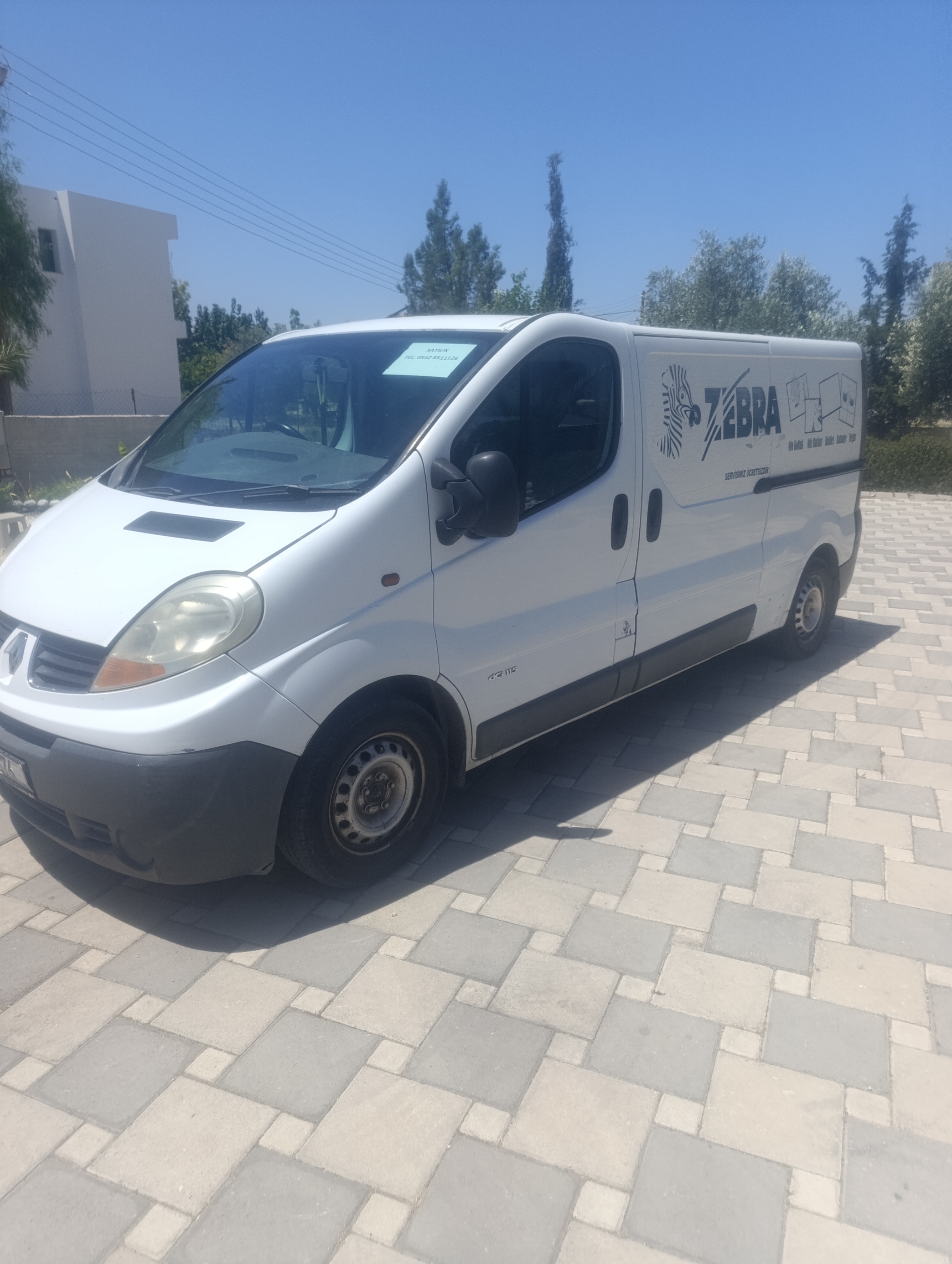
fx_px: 841
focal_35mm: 23
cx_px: 476
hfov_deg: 59.0
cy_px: 632
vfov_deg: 73.8
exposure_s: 1/1041
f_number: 1.6
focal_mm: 6.14
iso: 50
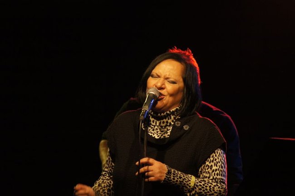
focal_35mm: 450
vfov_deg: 3.0
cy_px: 98
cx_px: 148
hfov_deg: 4.6
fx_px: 3684
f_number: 5.6
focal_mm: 300
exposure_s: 1/100
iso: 1600
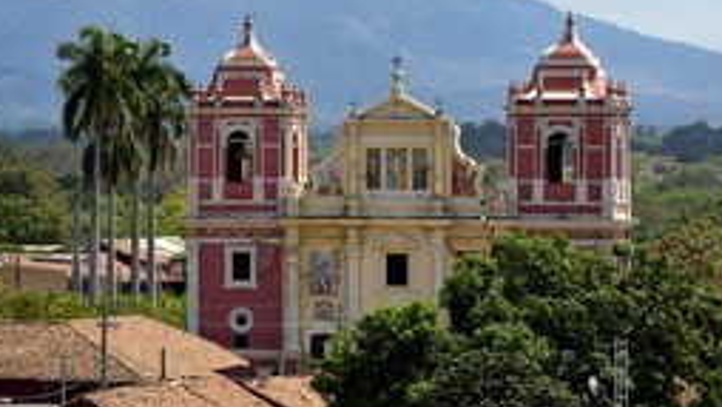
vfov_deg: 3.5
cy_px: 159
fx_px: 6645
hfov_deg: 6.2
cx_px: 168
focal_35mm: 347
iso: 200
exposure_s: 1/320
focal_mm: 200
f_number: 10
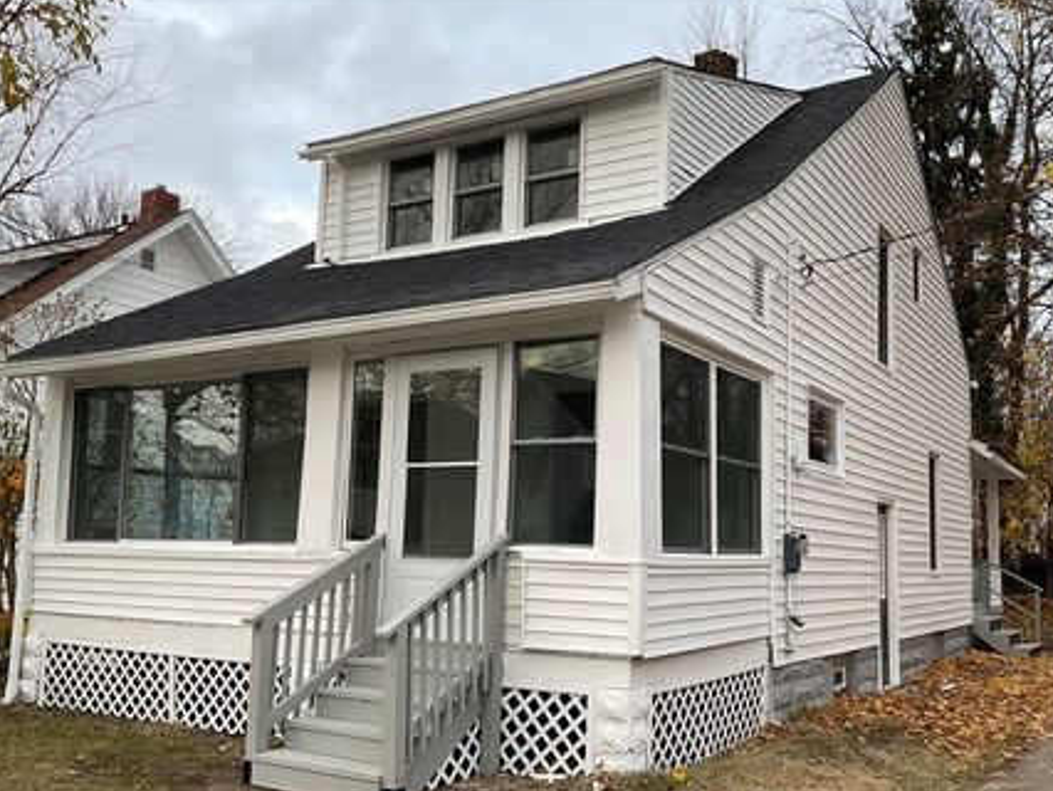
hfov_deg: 53.9
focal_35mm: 34
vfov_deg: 41.7
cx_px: 573
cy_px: 449
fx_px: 1035
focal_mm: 3
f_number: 1.8
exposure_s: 1/120
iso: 25
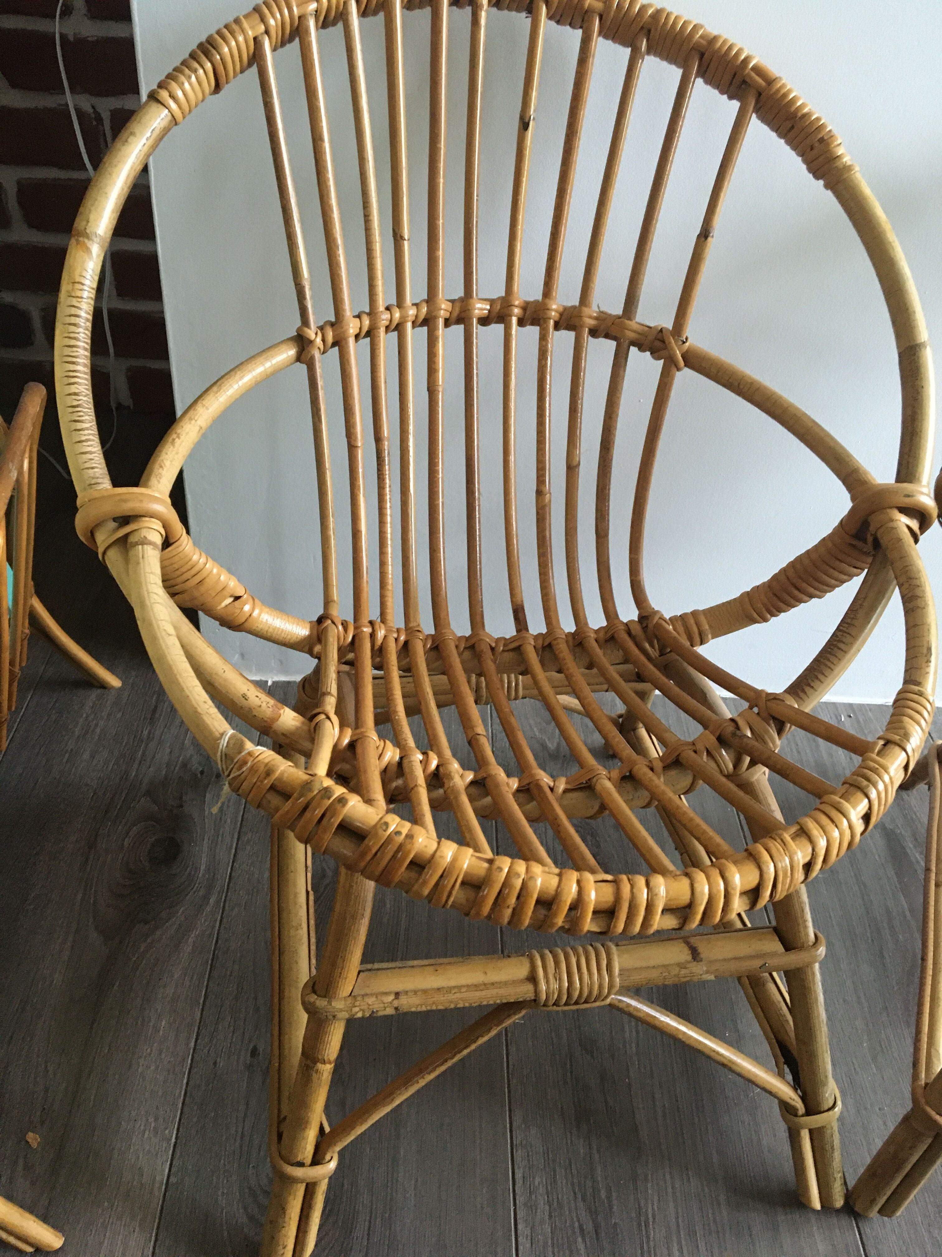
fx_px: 1052
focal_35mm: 29
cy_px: 628
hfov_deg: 48.2
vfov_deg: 61.7
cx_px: 471
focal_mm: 4.15
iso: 200
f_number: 2.2
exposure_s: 1/25
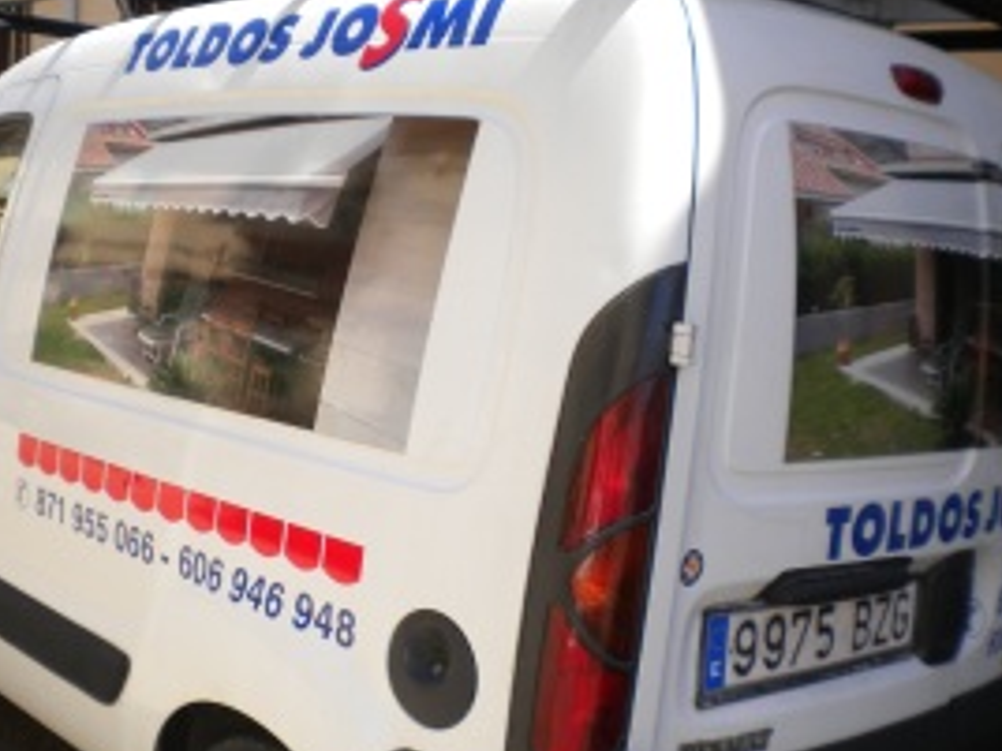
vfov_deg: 32.1
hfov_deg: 41.8
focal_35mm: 45
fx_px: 1303
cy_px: 445
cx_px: 393
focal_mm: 6.3
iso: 80
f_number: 4.6
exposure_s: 1/214
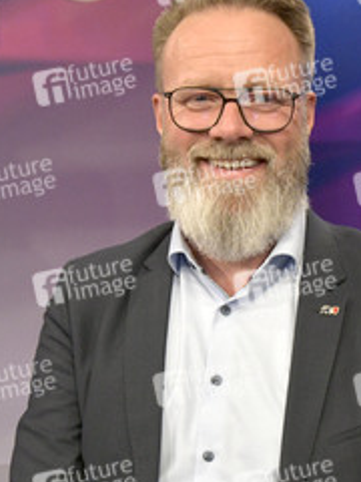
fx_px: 904
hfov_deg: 22.5
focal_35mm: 65
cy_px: 233
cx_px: 232
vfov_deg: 29.8
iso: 2000
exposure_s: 1/200
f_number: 7.1
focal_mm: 36
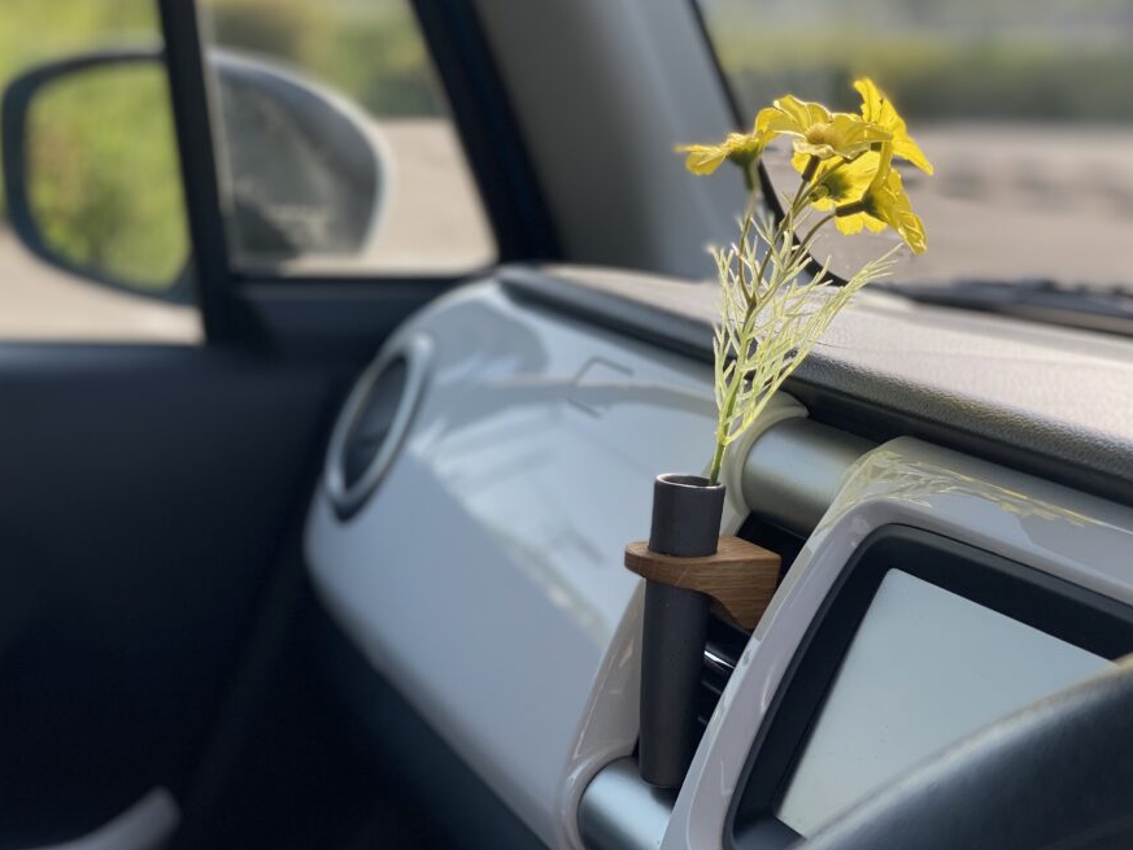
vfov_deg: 24.0
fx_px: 1997
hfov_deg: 31.7
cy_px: 391
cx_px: 514
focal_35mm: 61
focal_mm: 6
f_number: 2
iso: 20
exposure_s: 1/675
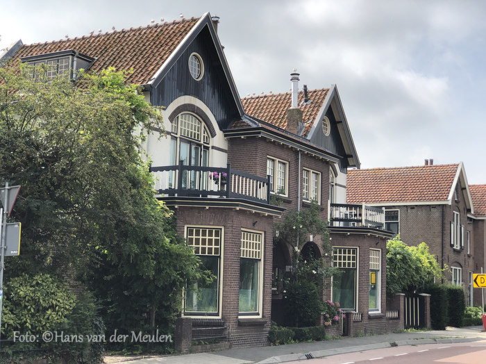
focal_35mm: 57
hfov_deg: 33.8
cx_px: 243
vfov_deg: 25.6
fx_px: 800
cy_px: 182
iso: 20
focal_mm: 6.6
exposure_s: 1/607
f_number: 2.8
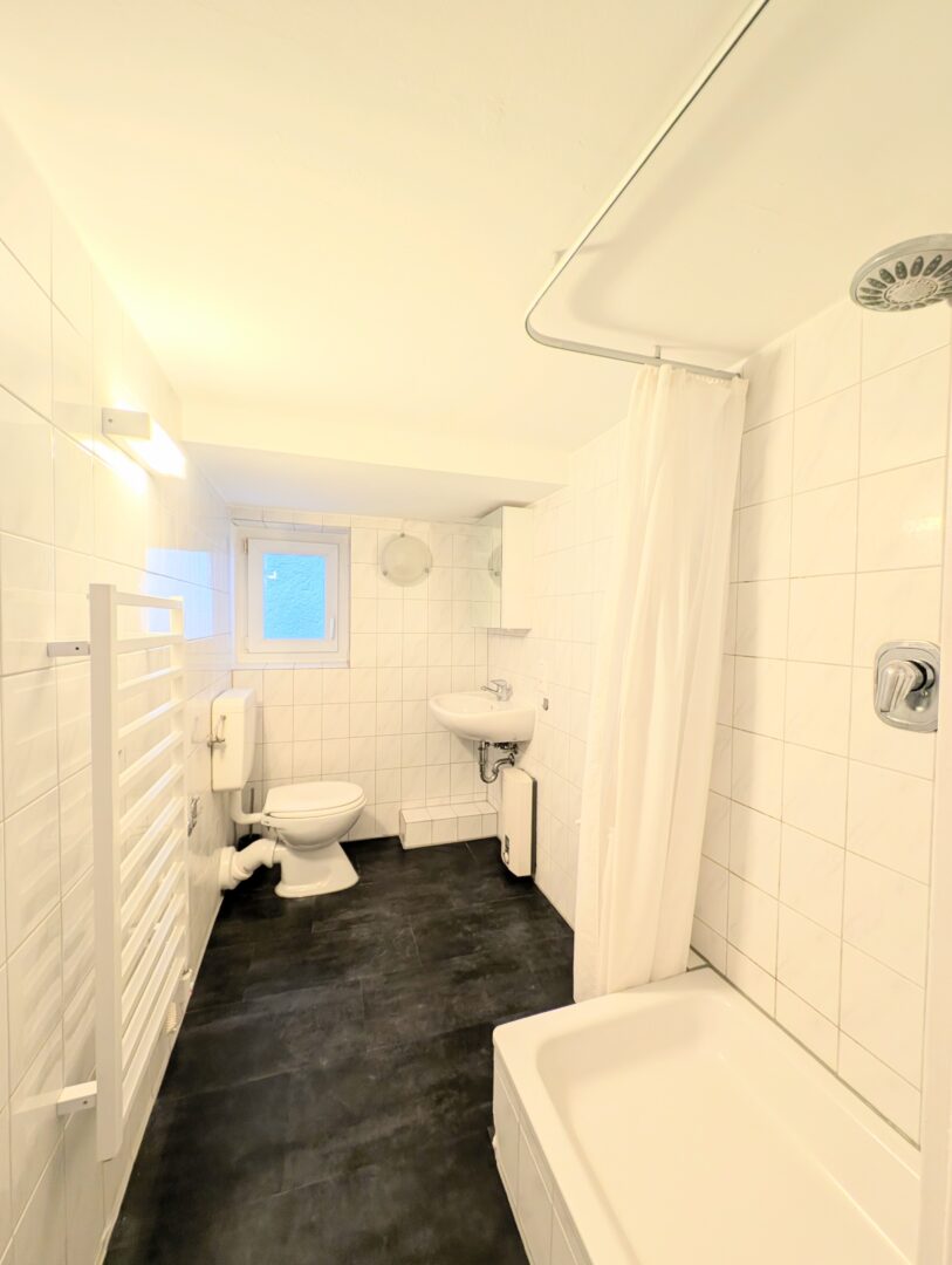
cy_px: 632
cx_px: 476
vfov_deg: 110.5
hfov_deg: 94.6
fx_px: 439
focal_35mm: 12
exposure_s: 1/25
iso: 39
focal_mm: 2.23
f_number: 1.95
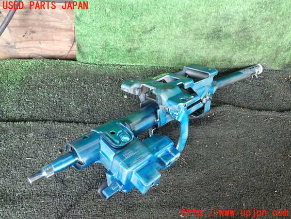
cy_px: 110
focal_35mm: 30
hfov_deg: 60.0
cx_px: 146
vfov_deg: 46.8
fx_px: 252
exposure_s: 1/30
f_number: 2.3
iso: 200
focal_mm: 5.4
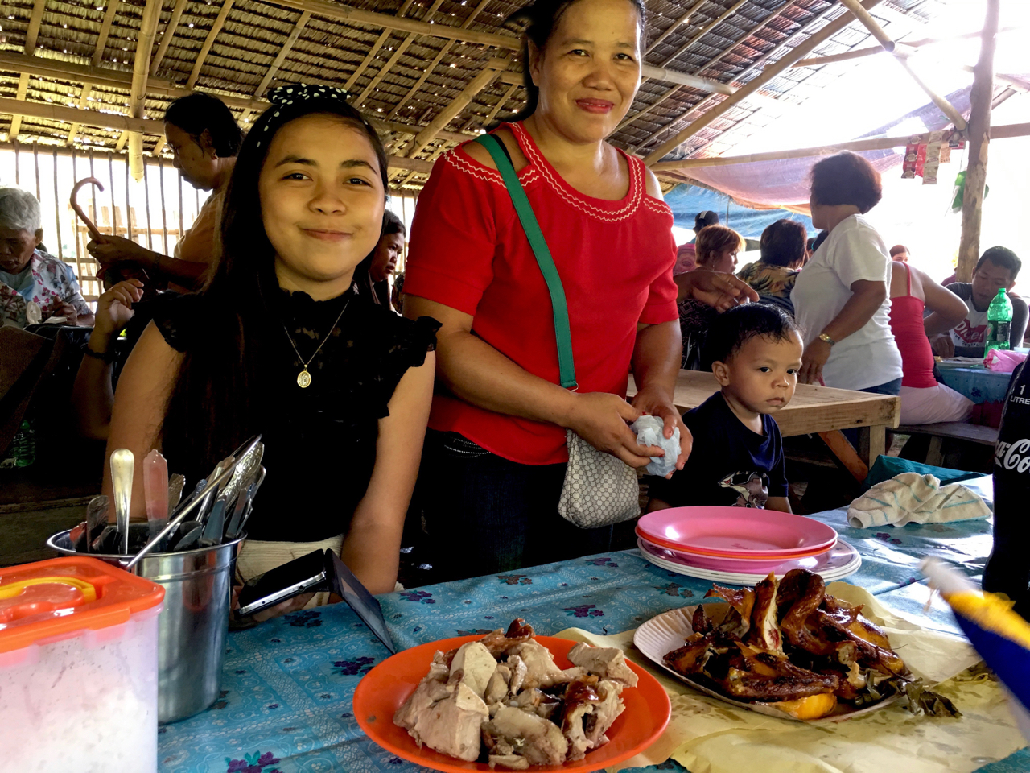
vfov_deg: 48.2
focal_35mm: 29
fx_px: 863
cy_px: 386
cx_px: 515
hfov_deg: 61.7
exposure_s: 1/30
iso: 40
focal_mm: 4.15
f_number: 2.2
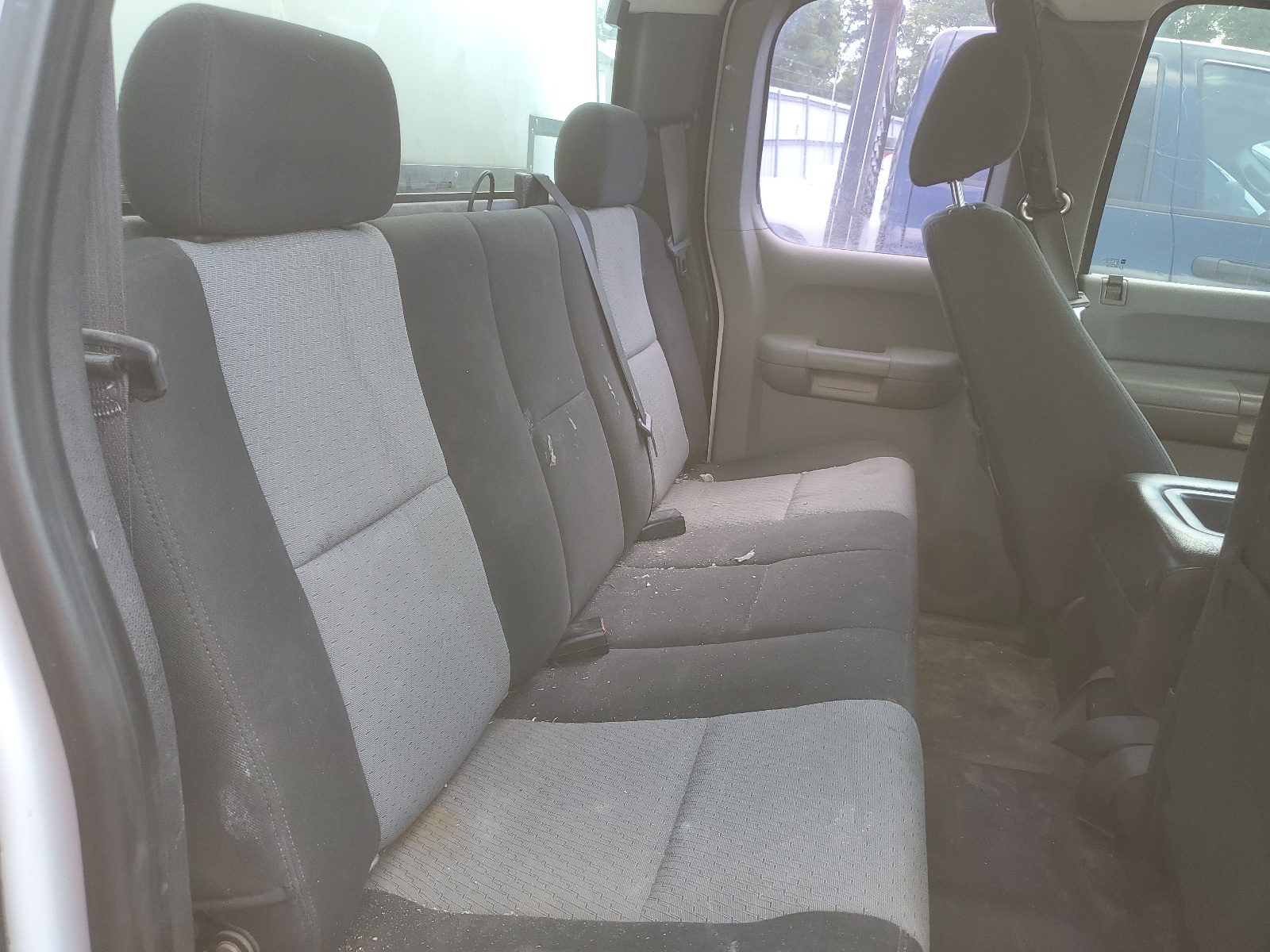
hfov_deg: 67.3
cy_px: 476
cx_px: 635
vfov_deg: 53.1
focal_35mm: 26
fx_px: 954
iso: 50
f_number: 1.5
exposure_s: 1/128
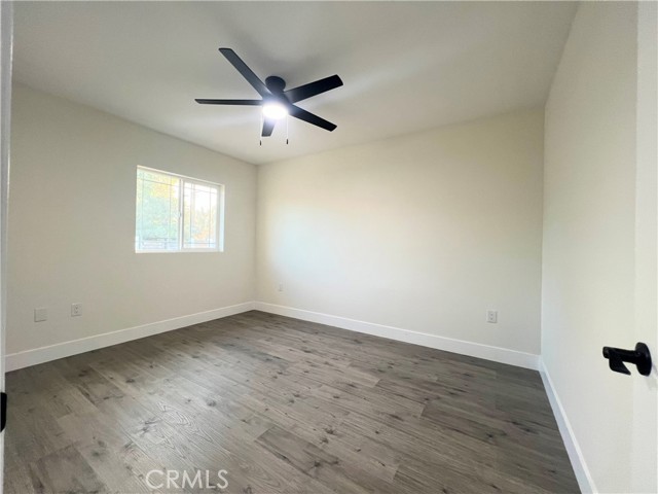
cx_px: 329
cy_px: 247
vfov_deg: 89.9
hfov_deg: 106.2
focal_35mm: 13
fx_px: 247
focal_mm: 1.57
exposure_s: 1/120
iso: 250
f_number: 1.8
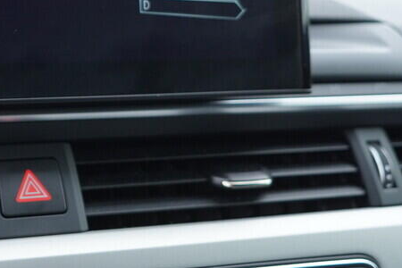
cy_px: 4
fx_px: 916
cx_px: -22
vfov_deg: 16.3
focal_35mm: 82
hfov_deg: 23.5
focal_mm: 24
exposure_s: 1/40
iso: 250
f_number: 2.8
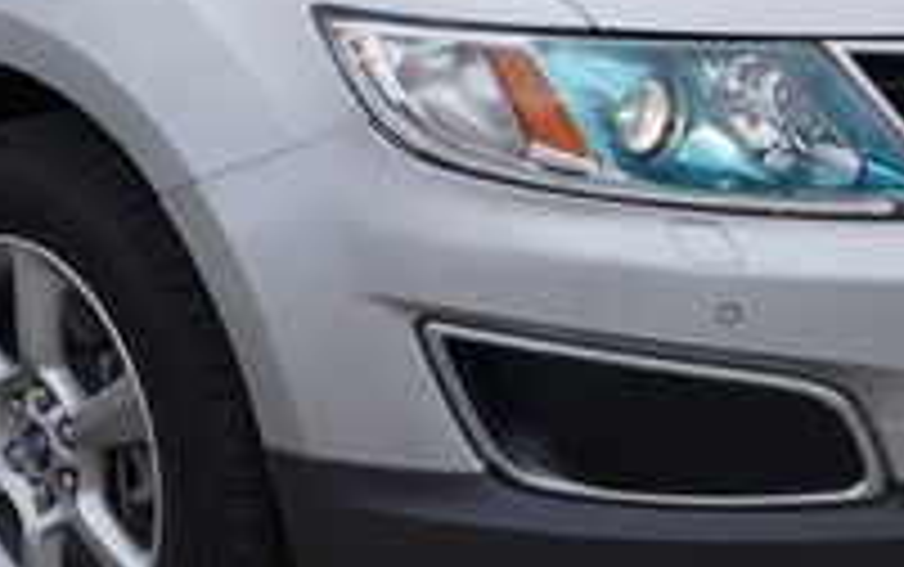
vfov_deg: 13.3
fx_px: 2392
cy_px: -14
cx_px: 189
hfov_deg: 21.2
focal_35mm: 97
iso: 200
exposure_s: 1/320
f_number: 8
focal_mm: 20
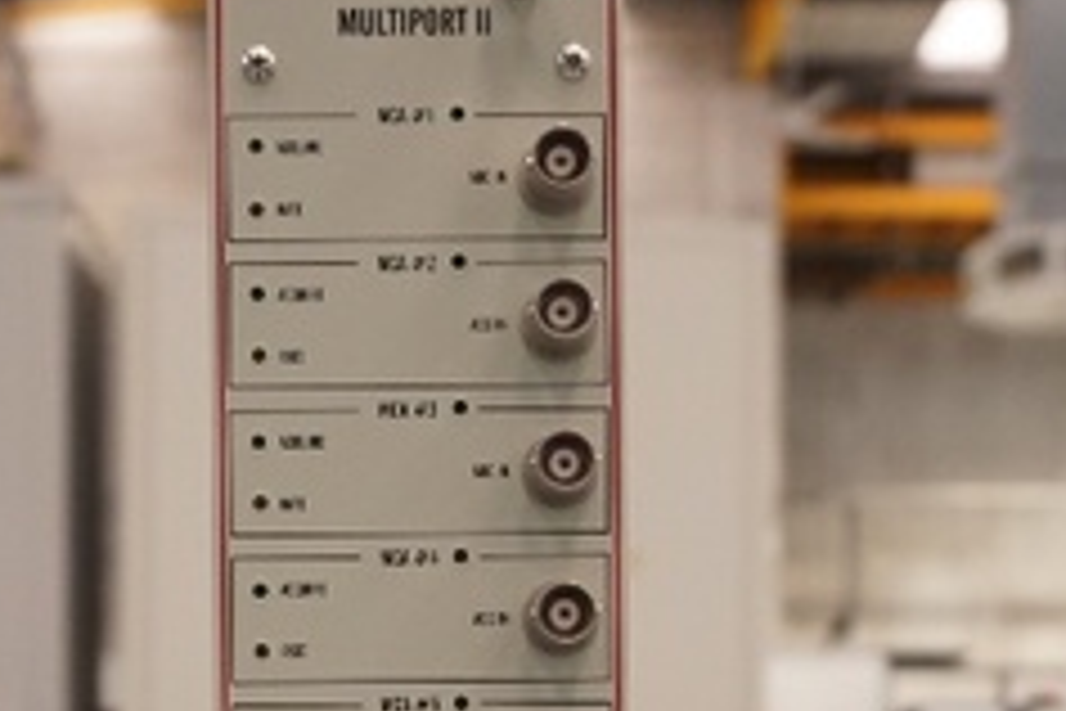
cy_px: 801
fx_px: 2428
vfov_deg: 16.1
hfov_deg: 24.6
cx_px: 360
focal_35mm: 82
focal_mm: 18
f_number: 4
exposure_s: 1/60
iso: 1000
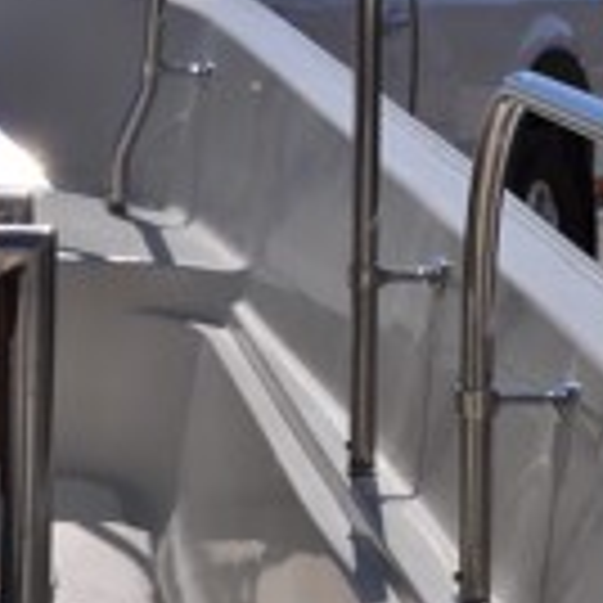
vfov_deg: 9.7
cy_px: 590
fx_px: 3534
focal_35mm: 179
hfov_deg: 9.6
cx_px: 670
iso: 200
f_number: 14
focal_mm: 45
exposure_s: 1/800
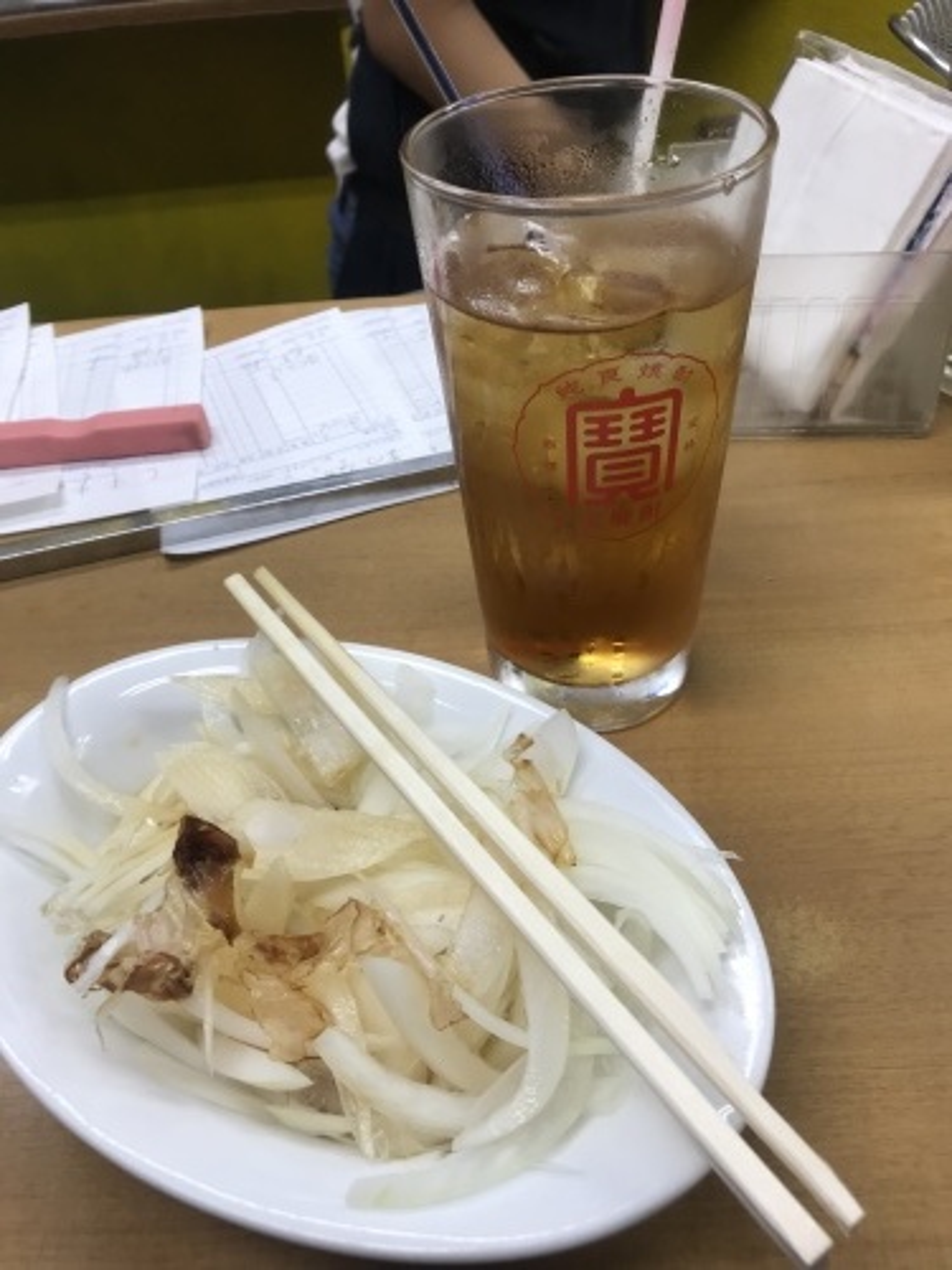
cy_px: 635
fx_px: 1027
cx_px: 476
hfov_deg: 49.7
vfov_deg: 63.4
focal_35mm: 28
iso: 32
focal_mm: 3.99
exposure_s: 1/50
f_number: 1.8
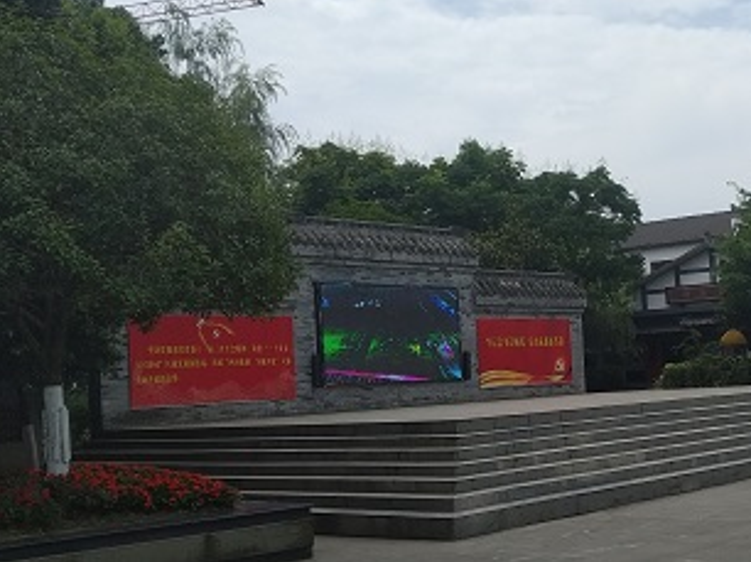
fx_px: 1106
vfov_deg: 28.5
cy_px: 334
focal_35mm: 51
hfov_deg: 35.8
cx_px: 641
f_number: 2.2
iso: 100
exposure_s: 1/1954
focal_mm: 3.82
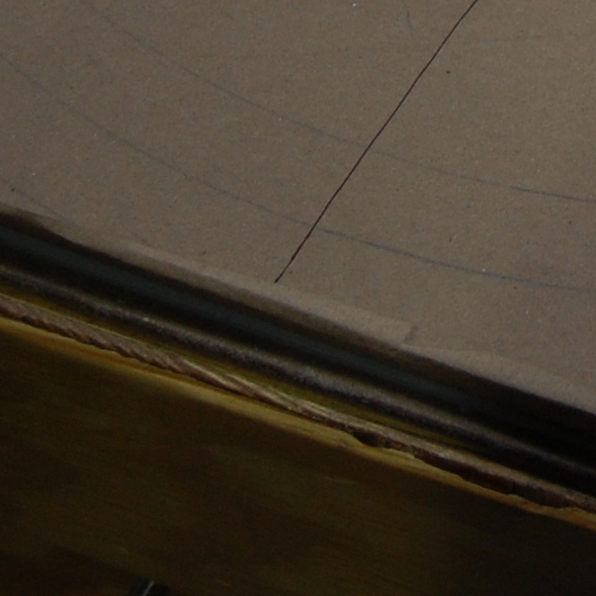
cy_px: -382
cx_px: 889
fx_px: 2474
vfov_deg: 12.8
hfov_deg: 13.0
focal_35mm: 127
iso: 400
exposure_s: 1/80
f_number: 4.5
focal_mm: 20
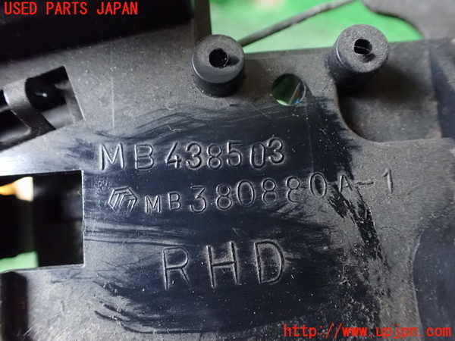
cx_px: 228
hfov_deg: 60.0
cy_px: 170
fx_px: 394
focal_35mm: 30
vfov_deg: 46.8
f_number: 2.3
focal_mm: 5.4
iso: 1600
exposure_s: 1/30
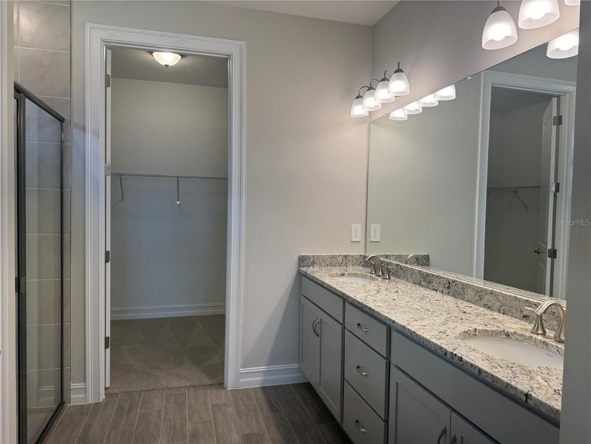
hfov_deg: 71.6
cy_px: 222
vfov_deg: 56.8
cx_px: 296
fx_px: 410
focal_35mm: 24
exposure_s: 1/120
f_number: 1.78
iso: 64
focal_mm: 6.76
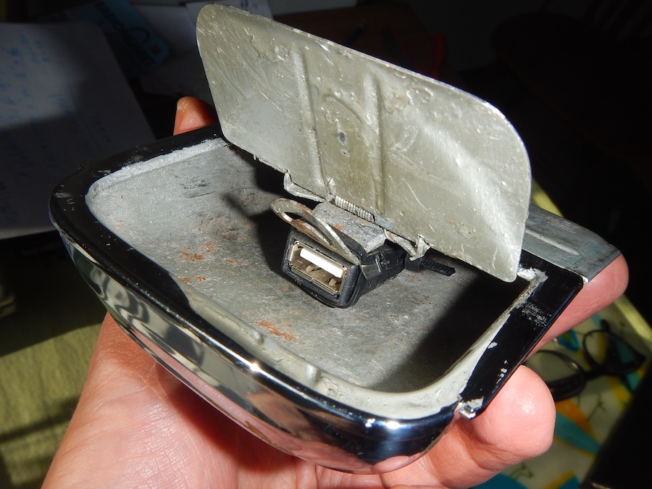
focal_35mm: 33
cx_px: 326
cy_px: 244
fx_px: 622
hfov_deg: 55.4
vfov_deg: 42.9
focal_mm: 5.9
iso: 125
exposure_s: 1/200
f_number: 7.9
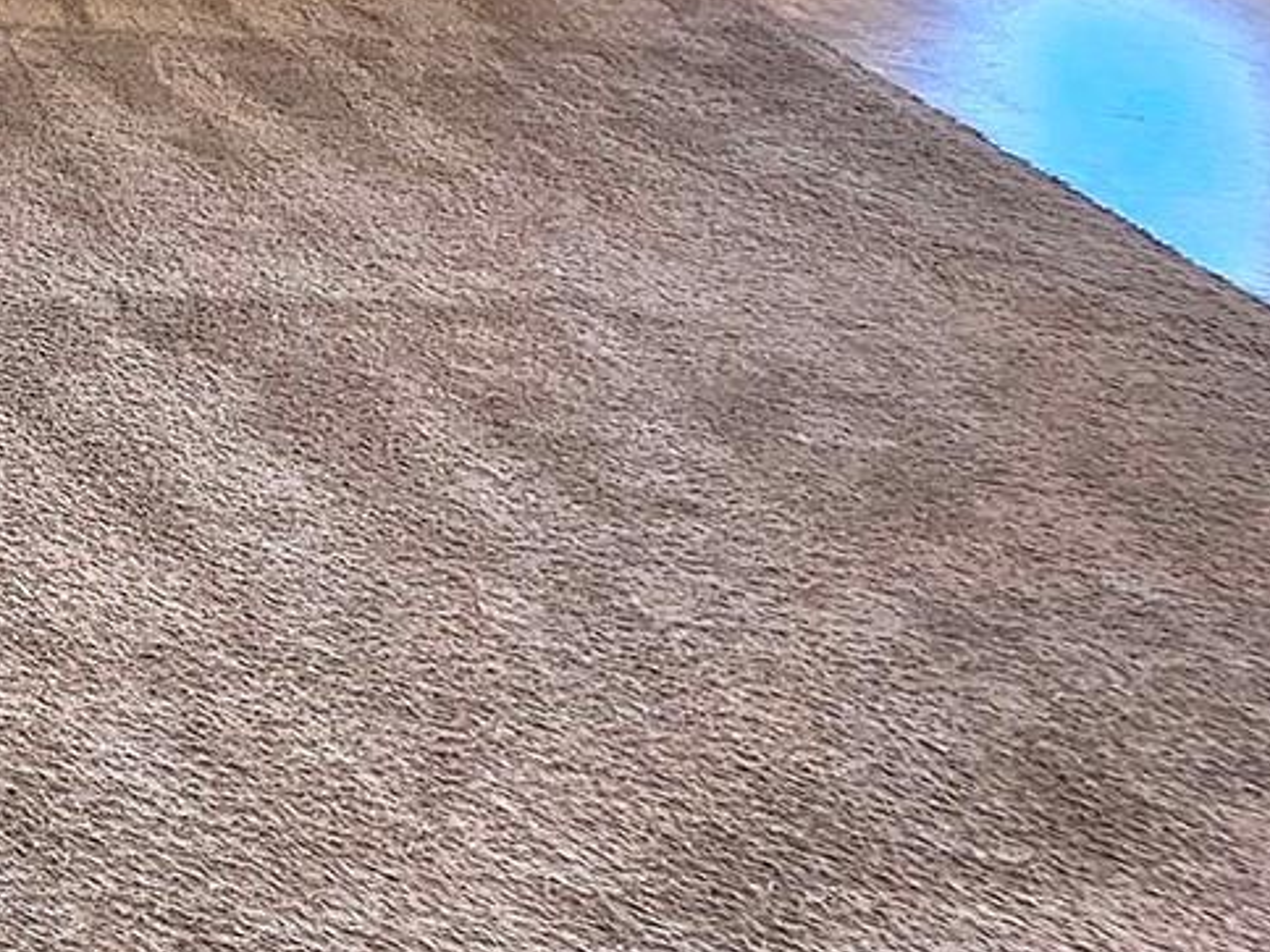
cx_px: -1165
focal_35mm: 55
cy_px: -399
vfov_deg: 22.6
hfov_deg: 20.4
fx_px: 2018
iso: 125
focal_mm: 2.2
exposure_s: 1/60.2
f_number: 2.2
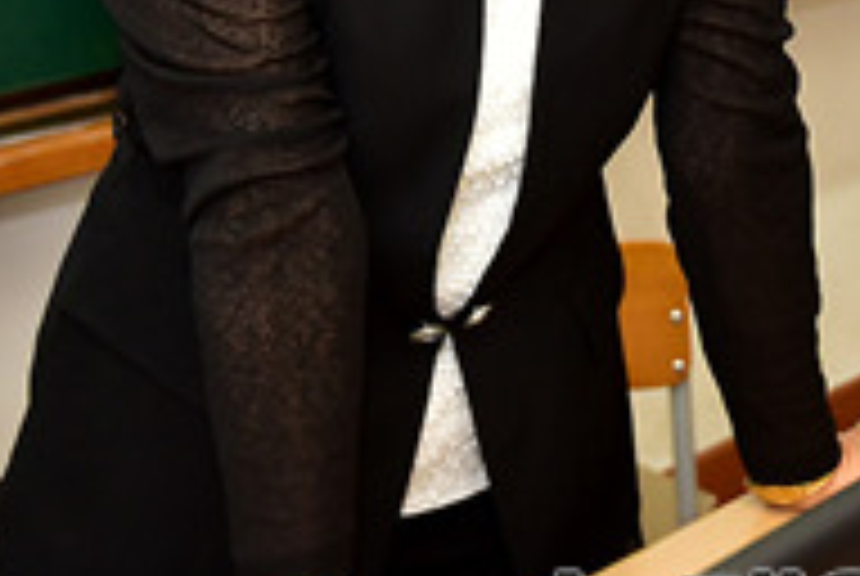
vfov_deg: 15.1
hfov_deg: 22.7
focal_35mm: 87
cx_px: 806
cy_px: -164
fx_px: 2082
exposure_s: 1/200
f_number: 4
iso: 1000
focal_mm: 26
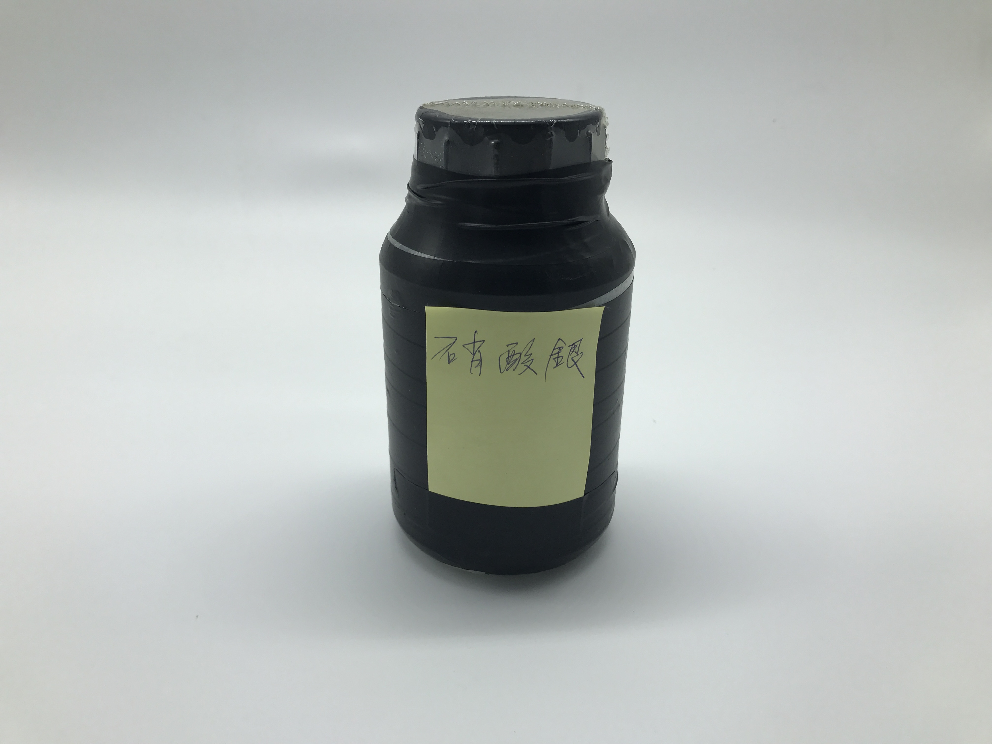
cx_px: 496
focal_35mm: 28
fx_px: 802
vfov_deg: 49.7
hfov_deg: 63.4
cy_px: 372
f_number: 1.8
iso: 20
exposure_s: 1/463
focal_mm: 3.99
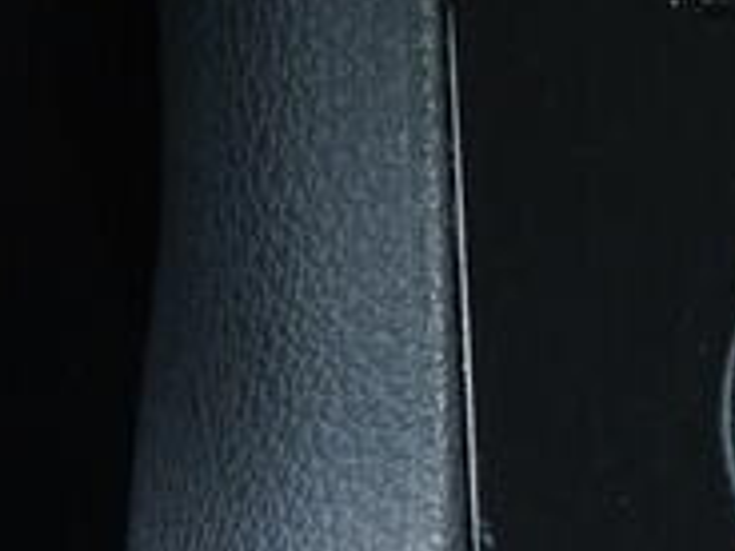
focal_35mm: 193
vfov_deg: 7.7
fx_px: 4098
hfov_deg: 8.8
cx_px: 2009
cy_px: 226
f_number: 2.8
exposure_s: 1/40
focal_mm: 24
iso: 800
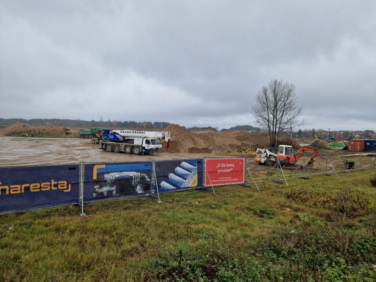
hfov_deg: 73.9
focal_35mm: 23
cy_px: 141
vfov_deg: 58.9
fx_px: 250
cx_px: 188
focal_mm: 5.4
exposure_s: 1/338
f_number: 1.8
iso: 50
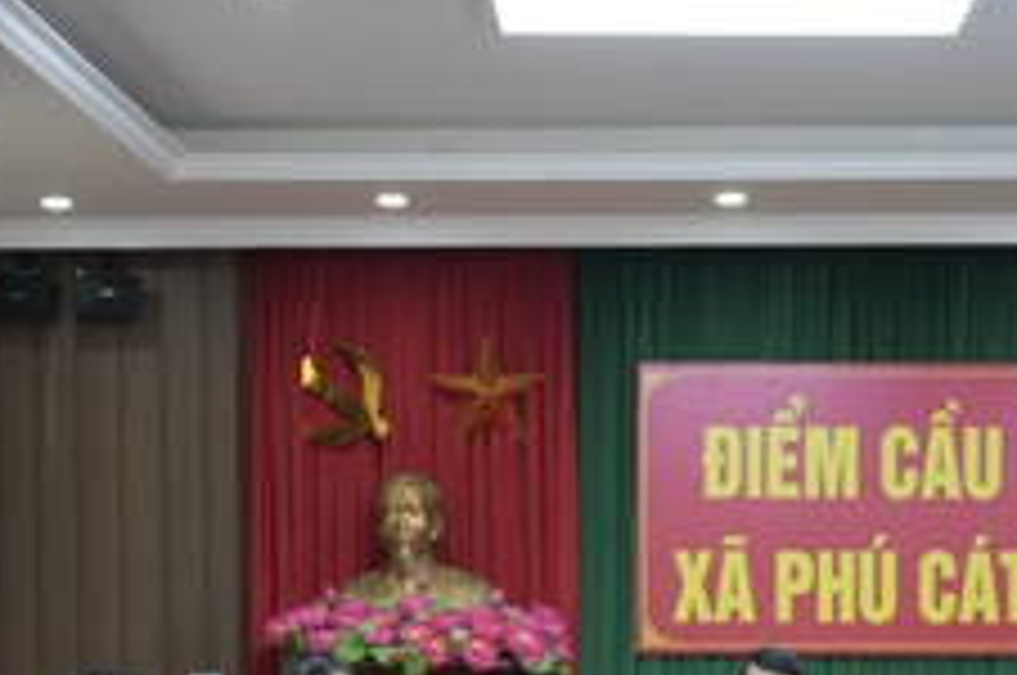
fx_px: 2680
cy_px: 799
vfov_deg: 14.0
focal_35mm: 95
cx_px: 734
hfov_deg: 21.3
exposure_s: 1/200
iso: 1000
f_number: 2.8
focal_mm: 29
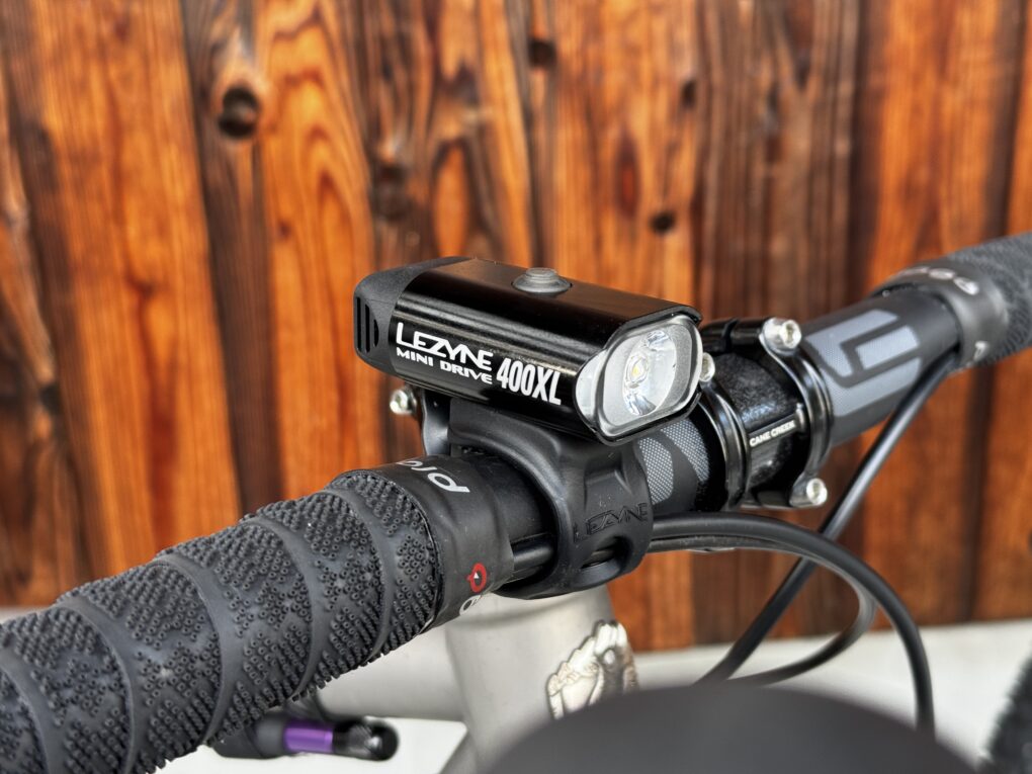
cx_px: 516
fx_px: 1431
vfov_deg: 30.3
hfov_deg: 39.7
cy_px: 387
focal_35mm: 48
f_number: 1.78
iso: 100
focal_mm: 6.76
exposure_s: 1/71
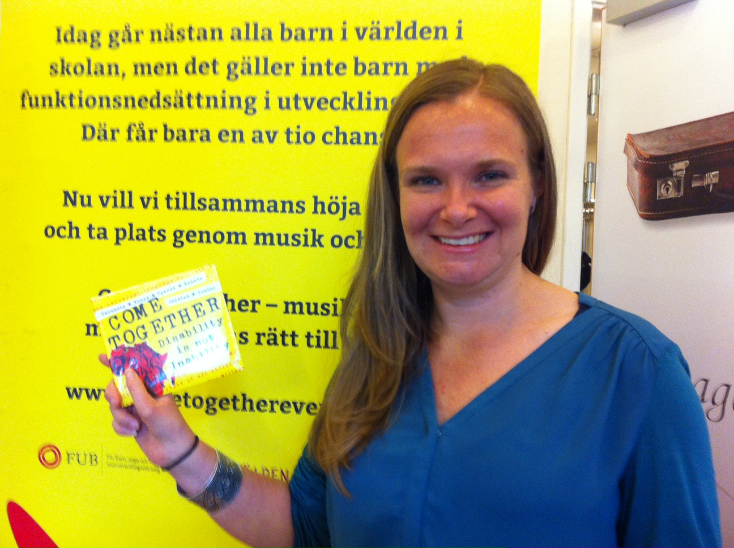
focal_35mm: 35
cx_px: 367
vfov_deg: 40.6
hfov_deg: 52.7
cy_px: 274
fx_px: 741
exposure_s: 1/15
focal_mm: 3.85
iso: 200
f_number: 2.8
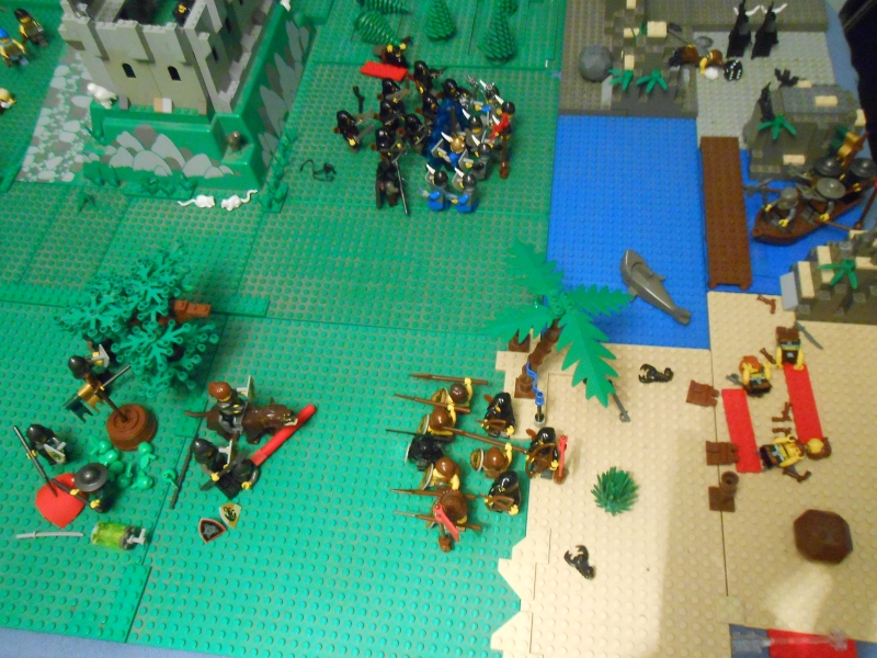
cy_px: 329
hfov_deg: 60.0
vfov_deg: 46.8
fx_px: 760
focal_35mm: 30
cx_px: 438
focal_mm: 5.3
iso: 800
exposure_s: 1/6
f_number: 3.8
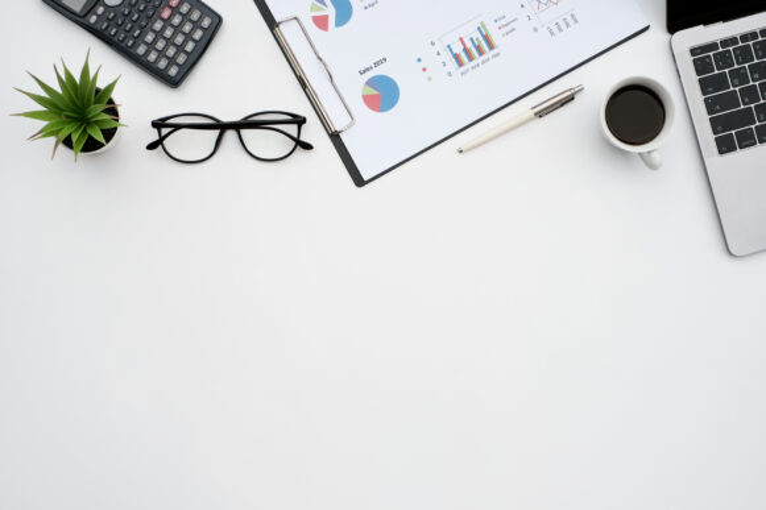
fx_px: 1127
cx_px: 383
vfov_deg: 25.5
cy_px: 255
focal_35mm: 53
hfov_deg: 37.5
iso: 200
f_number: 8
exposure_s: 1/105
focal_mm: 35
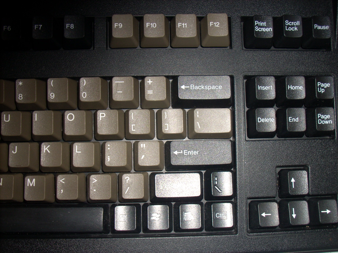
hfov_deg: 50.1
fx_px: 361
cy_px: 126
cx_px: 169
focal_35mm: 37
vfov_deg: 38.7
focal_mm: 6.2
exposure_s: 1/60
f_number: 5.6
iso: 64
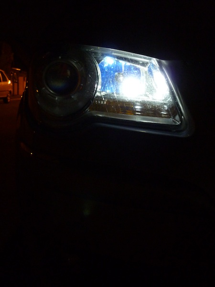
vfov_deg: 46.8
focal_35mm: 40
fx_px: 331
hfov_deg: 36.0
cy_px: 144
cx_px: 108
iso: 400
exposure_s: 1/8
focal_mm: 6.5
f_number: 3.6
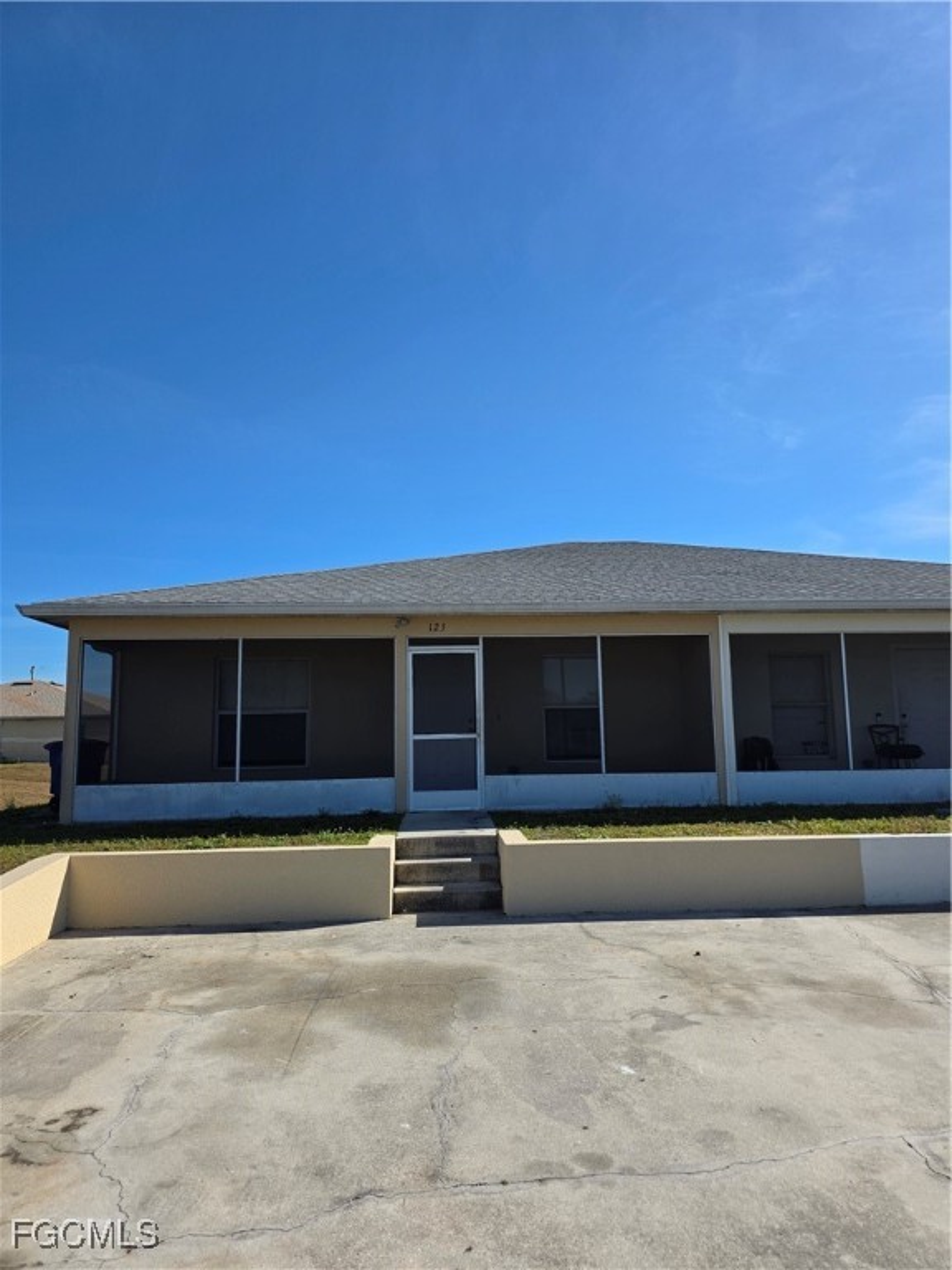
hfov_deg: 58.9
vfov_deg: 73.9
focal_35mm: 23
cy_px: 635
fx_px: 843
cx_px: 476
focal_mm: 6.3
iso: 80
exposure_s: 1/6809
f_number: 1.7
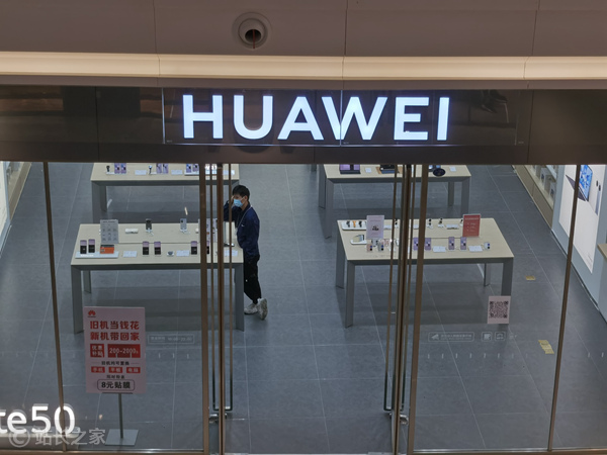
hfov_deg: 25.3
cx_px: 304
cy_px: 228
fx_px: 1350
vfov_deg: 19.1
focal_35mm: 77
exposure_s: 1/501
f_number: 1.6
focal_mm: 5.56
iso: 50
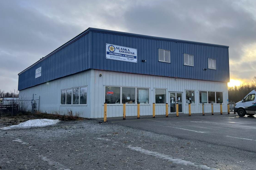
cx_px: 141
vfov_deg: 42.3
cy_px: 82
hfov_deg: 60.2
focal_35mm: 31
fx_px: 220
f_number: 1.5
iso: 50
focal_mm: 5.7
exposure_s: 1/658
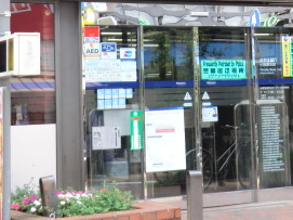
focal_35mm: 111
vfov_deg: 13.1
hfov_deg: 17.2
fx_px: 939
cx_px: 314
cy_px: -17
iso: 80
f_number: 4
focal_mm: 8.4
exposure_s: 1/60
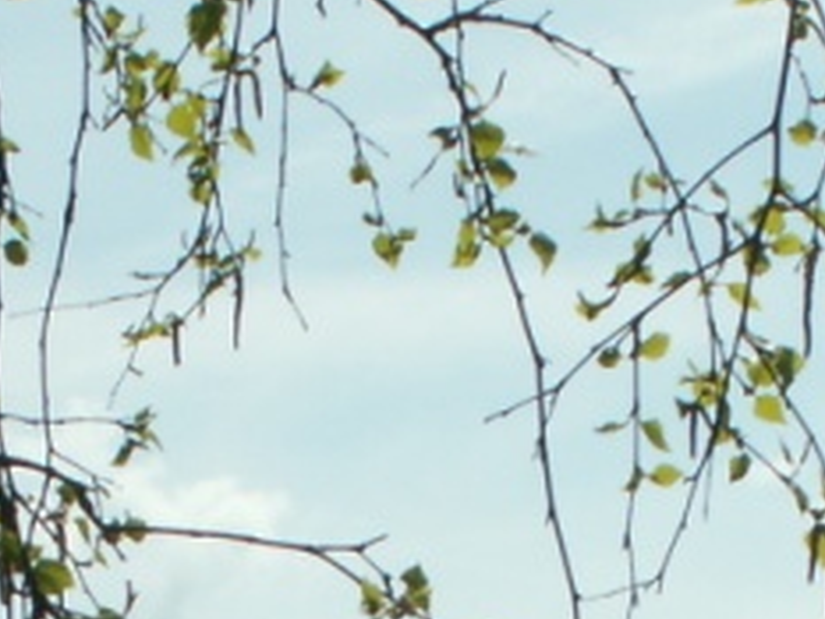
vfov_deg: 6.1
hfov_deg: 8.3
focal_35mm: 237
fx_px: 5651
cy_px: 1273
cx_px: 389
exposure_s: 1/320
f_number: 8
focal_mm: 9.05
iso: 50
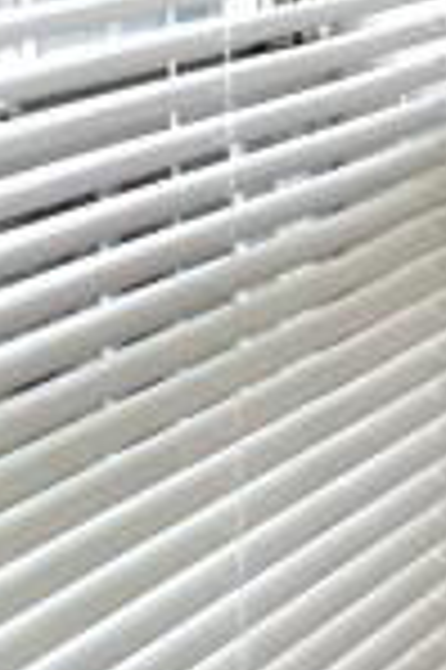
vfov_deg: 10.3
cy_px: 67
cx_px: 1417
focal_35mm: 199
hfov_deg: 6.2
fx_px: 3706
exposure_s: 1/37
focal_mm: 4.15
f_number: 2.2
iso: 32
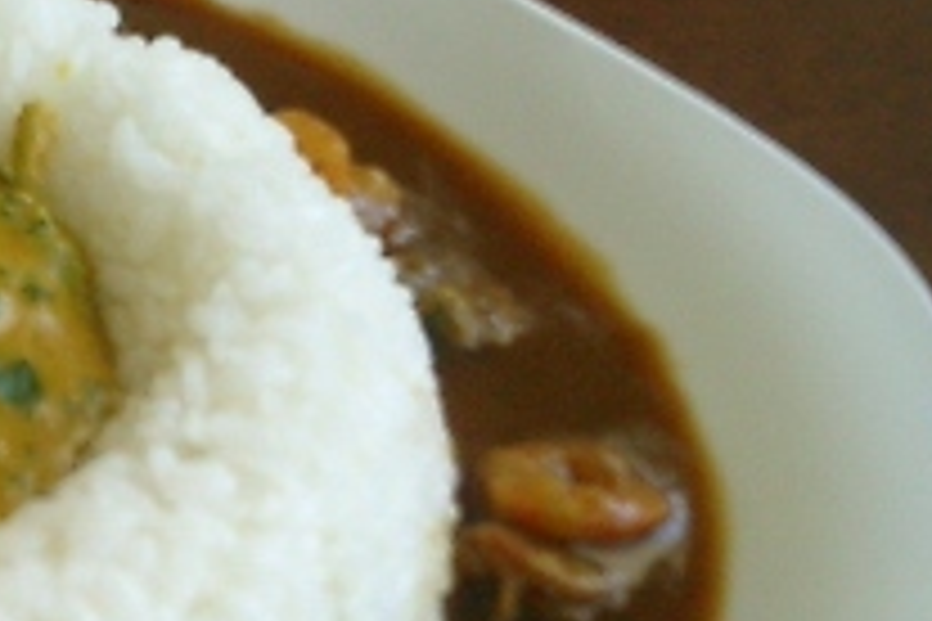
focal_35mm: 116
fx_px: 3003
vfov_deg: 11.8
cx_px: -167
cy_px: 504
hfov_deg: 16.9
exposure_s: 1/160
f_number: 3.2
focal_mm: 7.5
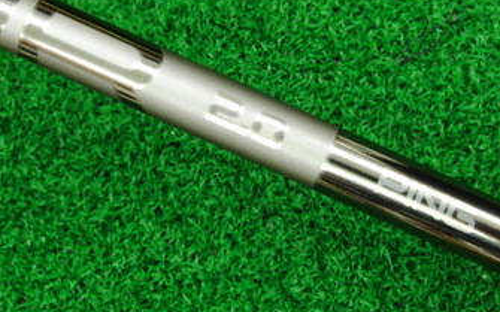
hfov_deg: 27.5
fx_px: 1021
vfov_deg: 17.3
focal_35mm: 75
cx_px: 239
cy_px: 100
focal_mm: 6.42
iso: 400
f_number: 3.6
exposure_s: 1/30
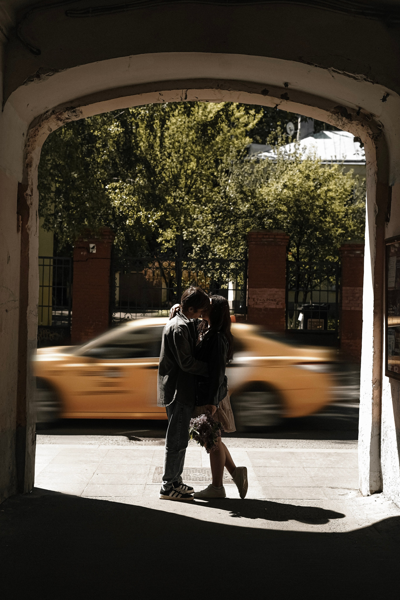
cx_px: 200
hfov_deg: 27.0
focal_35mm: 50
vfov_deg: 39.6
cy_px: 300
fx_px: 833
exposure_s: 1/320
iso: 64
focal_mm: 50
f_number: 4
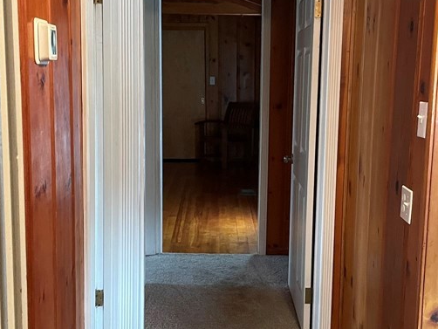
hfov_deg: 36.0
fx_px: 671
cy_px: 170
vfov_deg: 27.5
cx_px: 261
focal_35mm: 53
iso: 500
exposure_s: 1/40
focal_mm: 4.2
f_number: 1.6
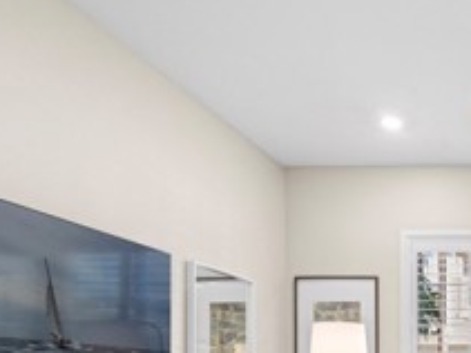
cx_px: 560
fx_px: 476
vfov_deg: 35.2
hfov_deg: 39.0
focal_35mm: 35
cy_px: 383
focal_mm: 12
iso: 400
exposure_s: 1/15
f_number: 8
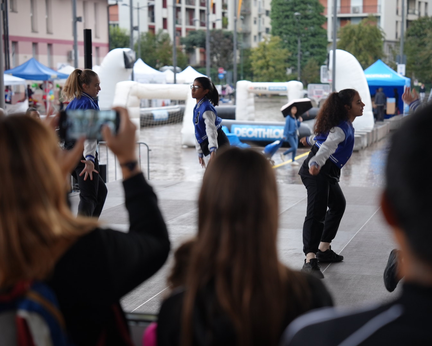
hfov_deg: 24.4
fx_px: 997
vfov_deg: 19.7
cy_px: 173
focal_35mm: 78
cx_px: 249
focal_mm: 69
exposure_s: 1/250
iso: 400
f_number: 2.8
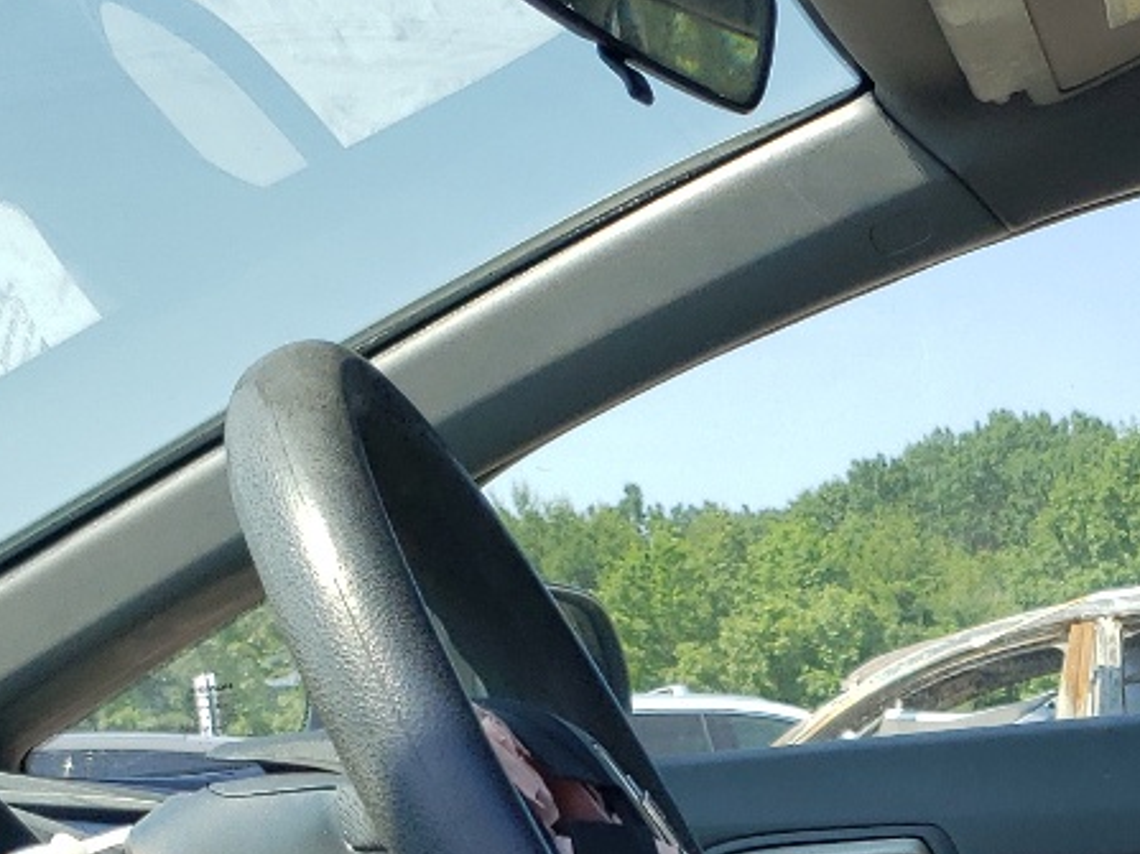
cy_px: 1379
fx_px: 3062
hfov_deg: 19.9
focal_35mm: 93
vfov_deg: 14.5
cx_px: 1324
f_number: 1.5
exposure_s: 1/1111
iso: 50
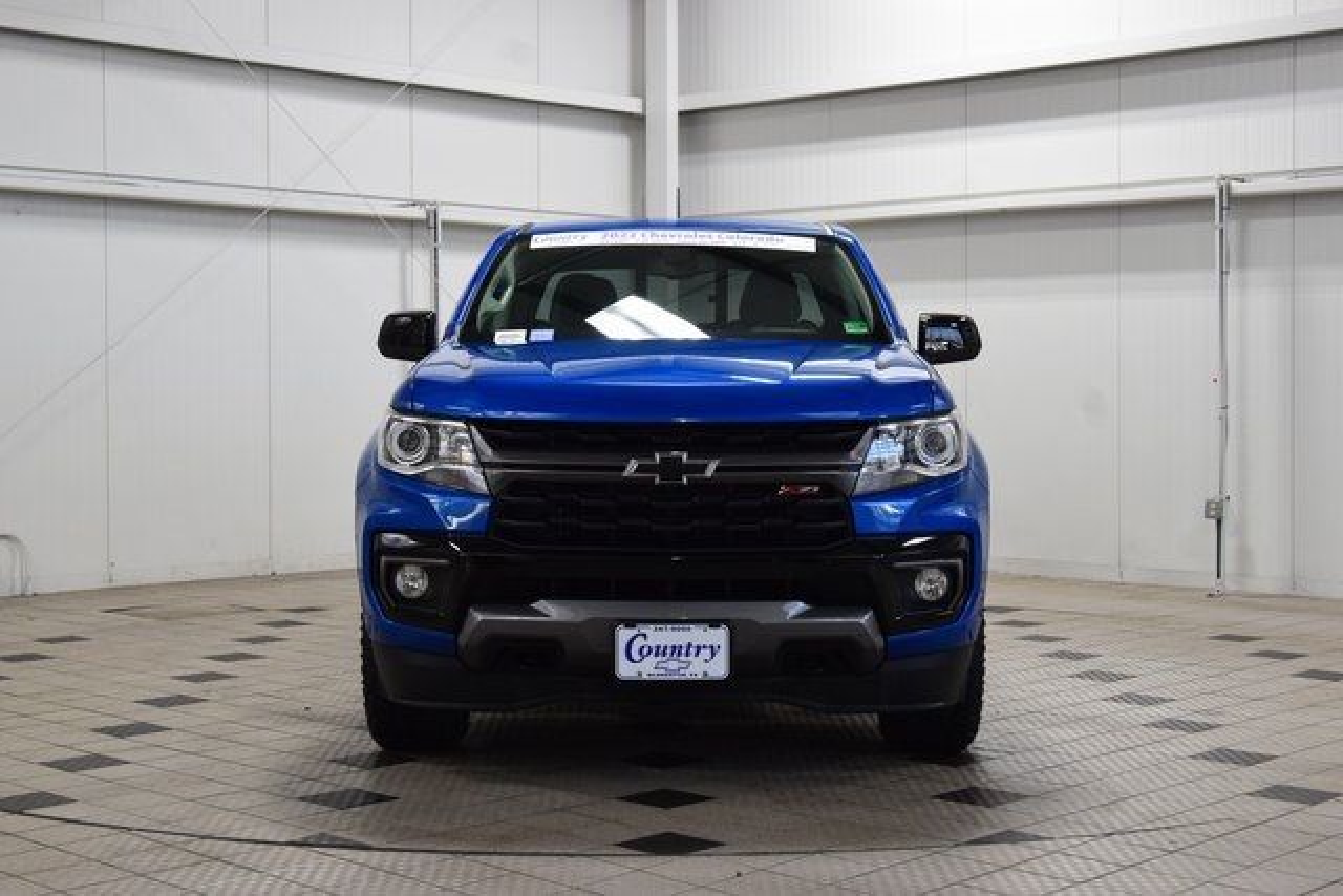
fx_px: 2015
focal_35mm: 54
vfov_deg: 25.1
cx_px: 672
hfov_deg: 36.9
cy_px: 448
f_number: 7.1
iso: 1600
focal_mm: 36
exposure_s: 1/60
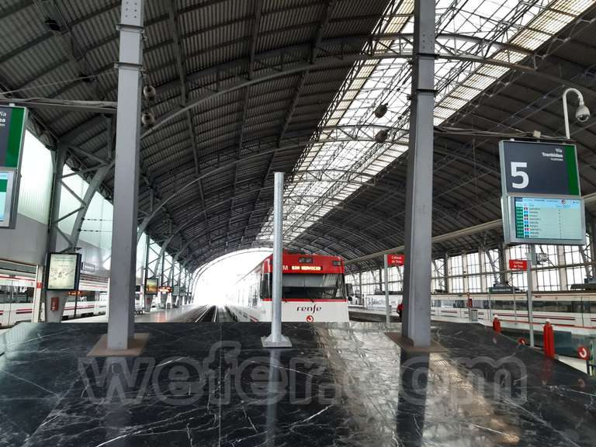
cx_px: 298
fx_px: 448
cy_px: 224
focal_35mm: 26
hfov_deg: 67.3
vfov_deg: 53.1
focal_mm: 3.92
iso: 64
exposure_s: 1/50
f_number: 1.7
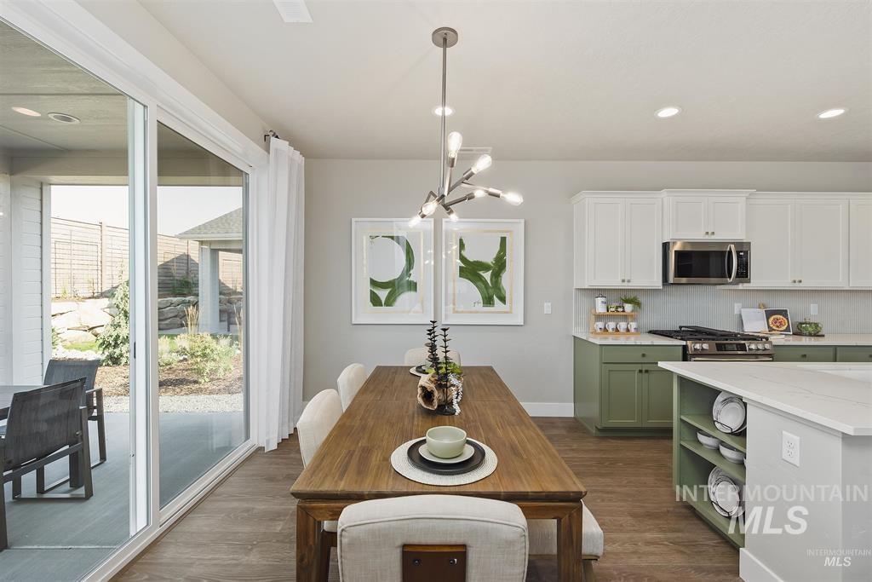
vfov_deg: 77.3
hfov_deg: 100.4
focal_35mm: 15
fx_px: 363
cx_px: 436
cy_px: 291
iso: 320
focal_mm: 15
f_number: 6.3
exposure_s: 1/3
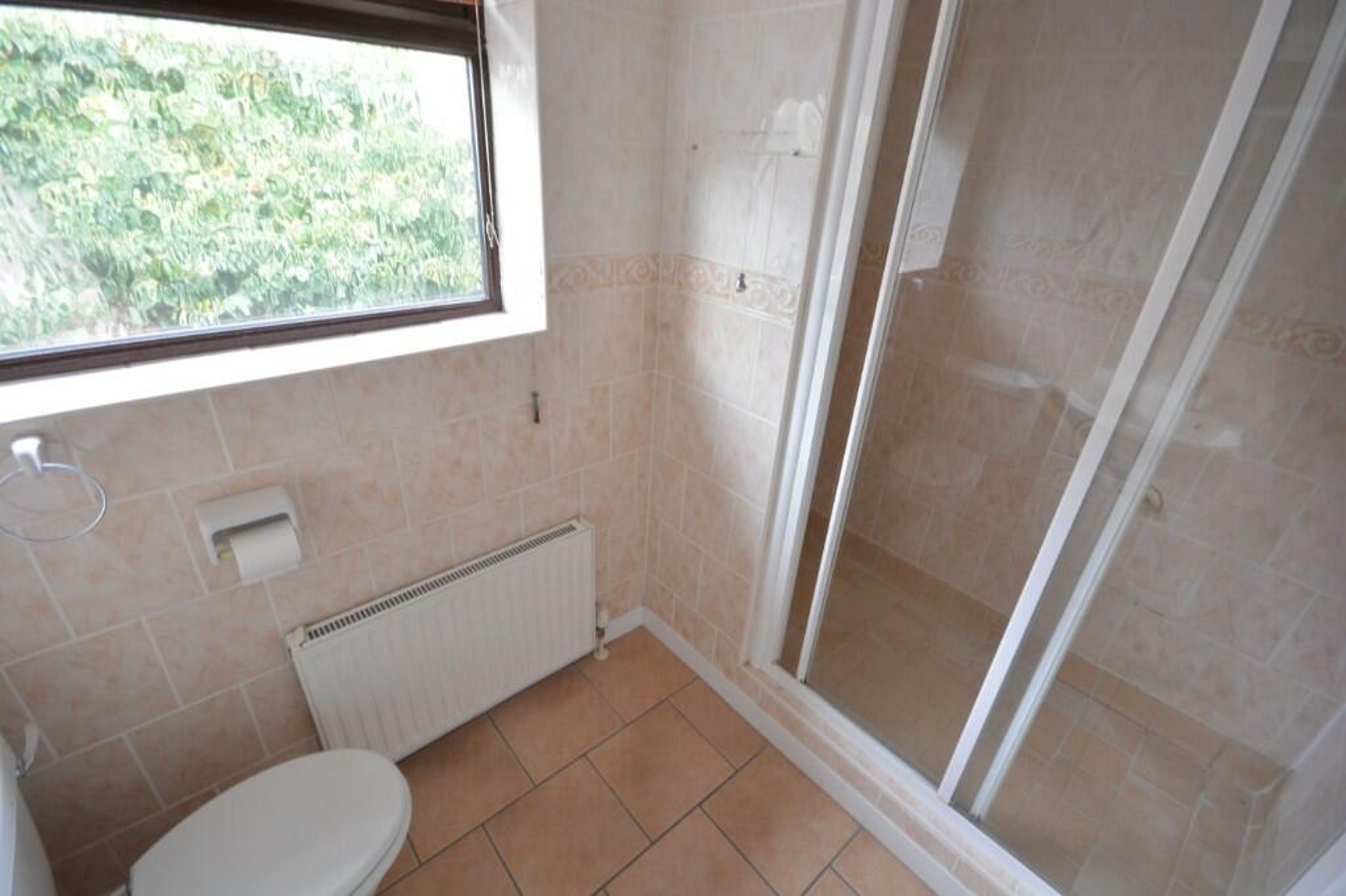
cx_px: 673
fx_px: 561
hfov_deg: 100.4
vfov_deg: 77.3
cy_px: 448
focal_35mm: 15
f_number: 8
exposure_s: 1/6
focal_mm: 10
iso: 400
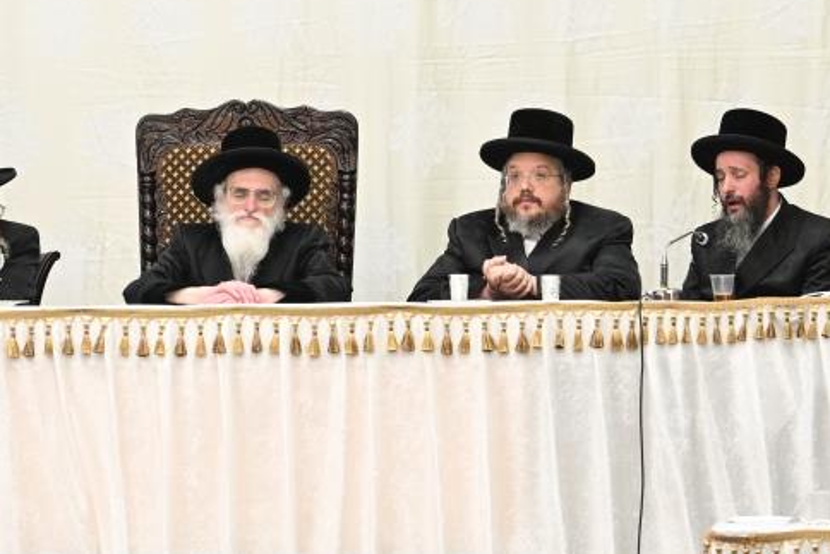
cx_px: 245
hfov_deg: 6.5
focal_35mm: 317
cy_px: 285
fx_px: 7310
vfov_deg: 4.3
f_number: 2.8
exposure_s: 1/125
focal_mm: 100
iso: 640
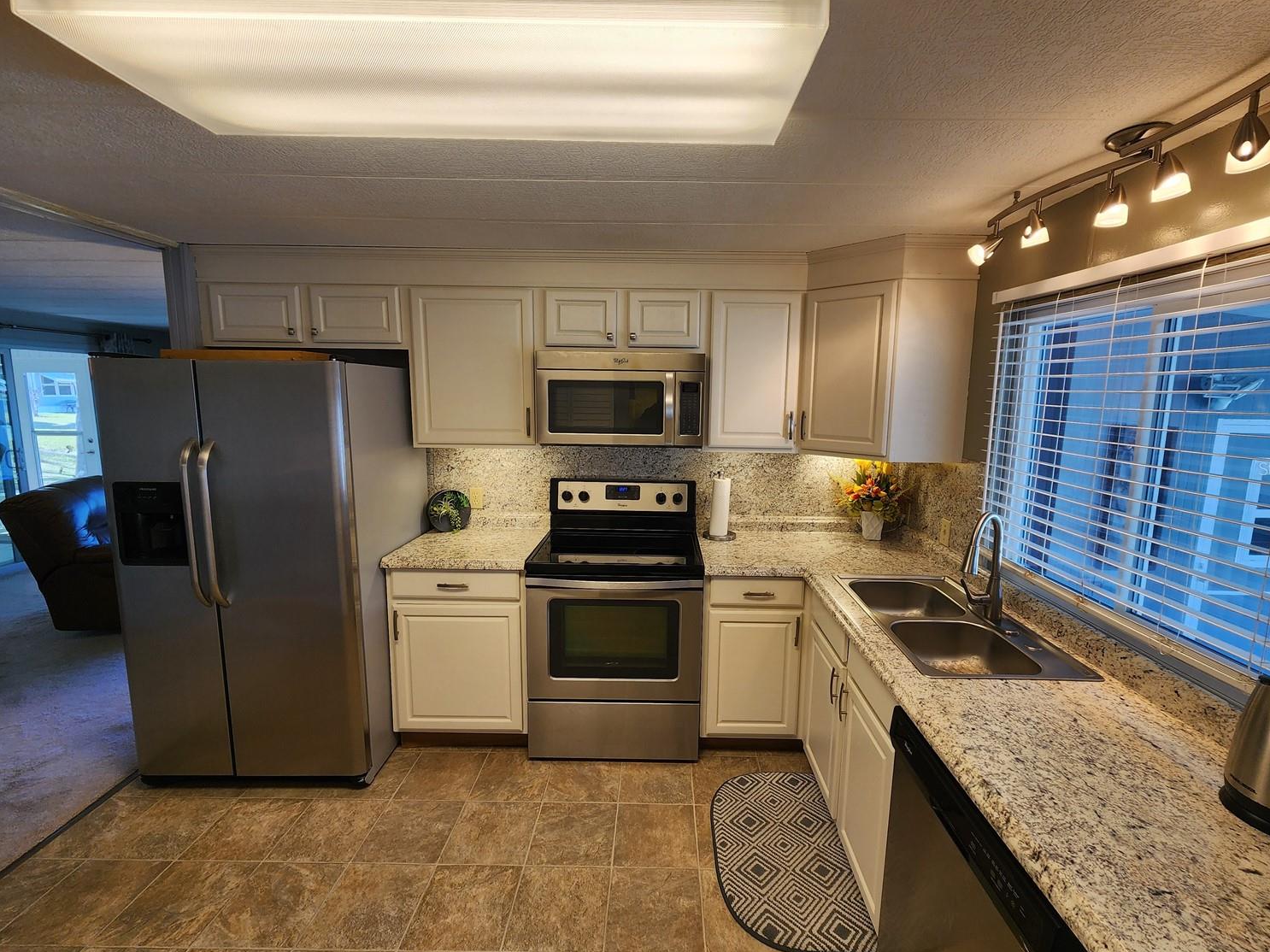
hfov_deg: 102.0
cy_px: 468
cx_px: 656
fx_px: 514
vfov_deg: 85.7
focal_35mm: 14
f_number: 2.2
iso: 80
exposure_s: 1/120
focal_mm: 2.2
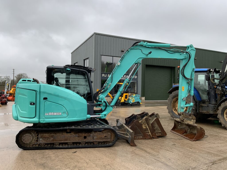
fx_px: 190
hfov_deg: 61.7
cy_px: 85
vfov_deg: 48.2
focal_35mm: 29
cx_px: 114
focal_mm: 3
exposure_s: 1/122
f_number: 1.8
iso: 32
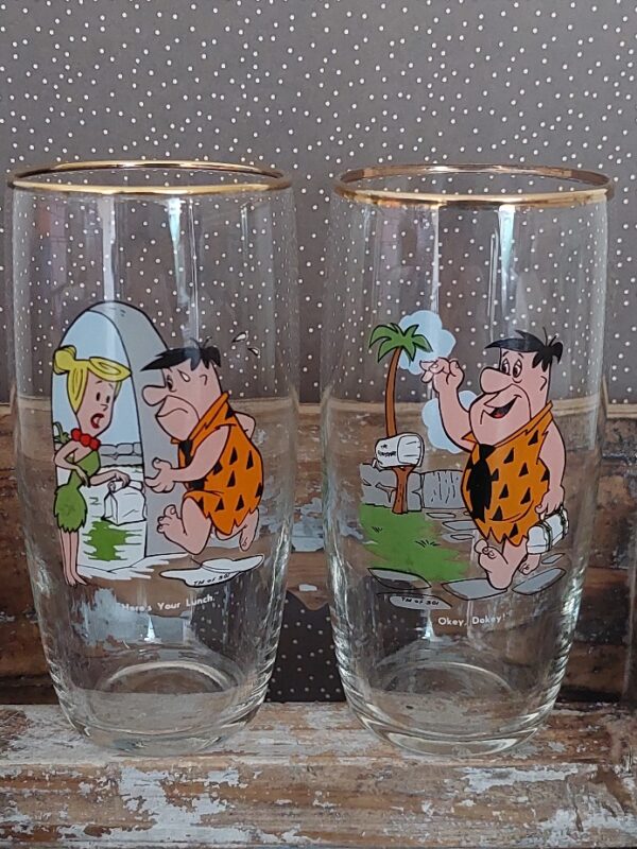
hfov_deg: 56.8
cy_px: 424
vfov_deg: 71.6
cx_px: 318
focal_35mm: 24
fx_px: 589
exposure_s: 1/25
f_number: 1.8
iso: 800
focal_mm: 5.23
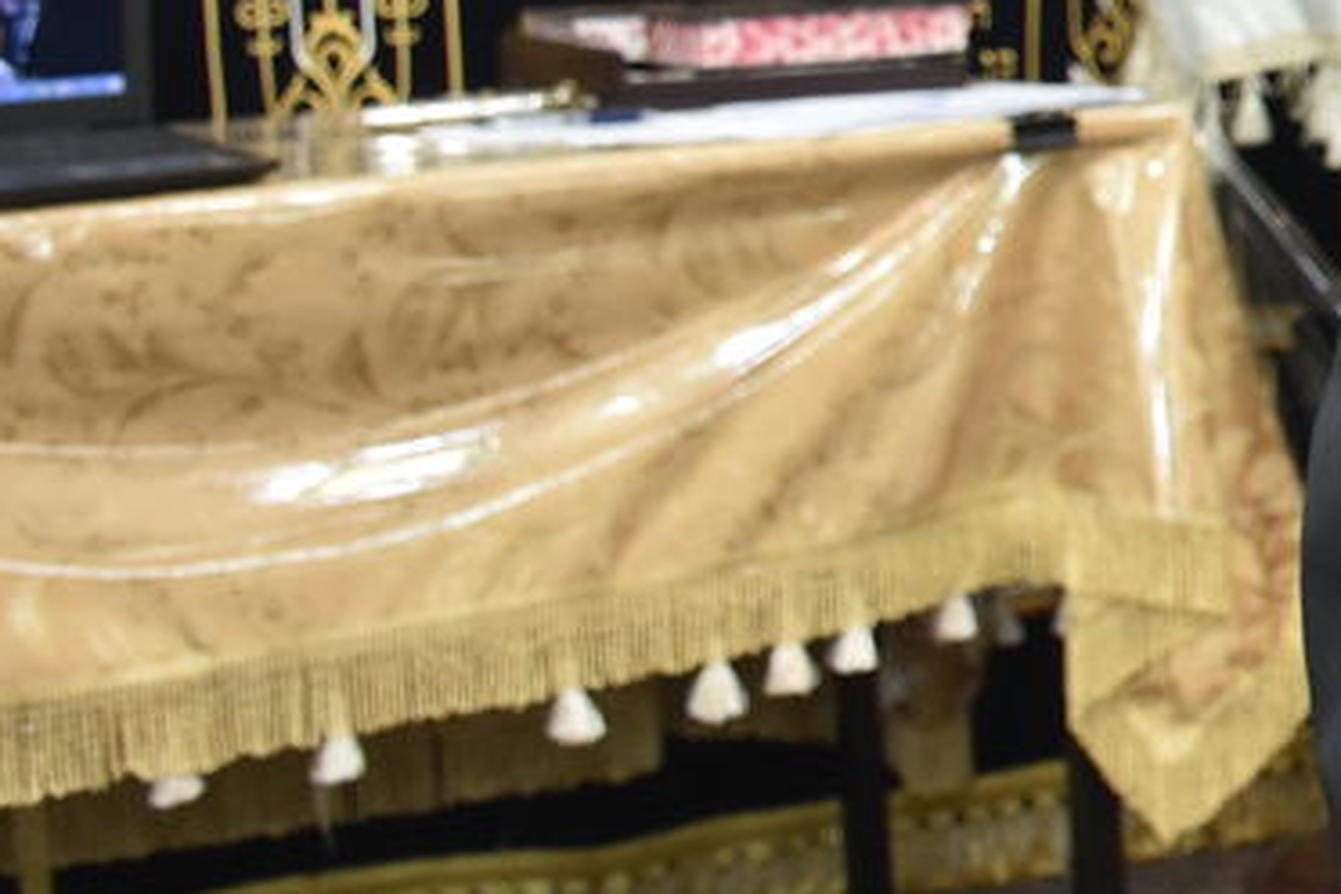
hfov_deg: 15.4
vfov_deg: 11.8
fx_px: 4209
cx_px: 2448
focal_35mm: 113
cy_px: -229
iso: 1000
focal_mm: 20
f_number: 5.6
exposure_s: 1/100
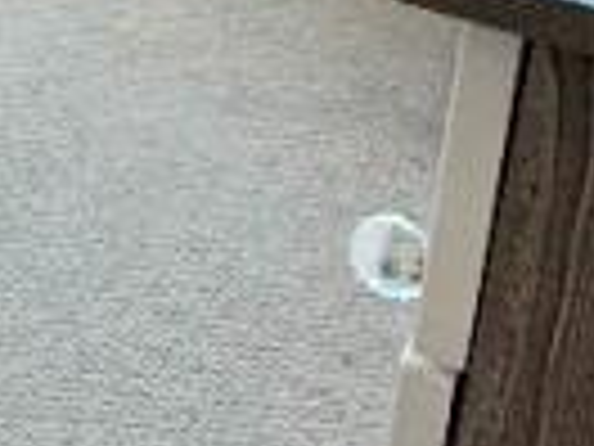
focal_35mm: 109
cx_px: -832
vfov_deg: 11.9
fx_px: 1870
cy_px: -491
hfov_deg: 13.3
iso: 80
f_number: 2.2
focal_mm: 2.22
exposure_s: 1/99
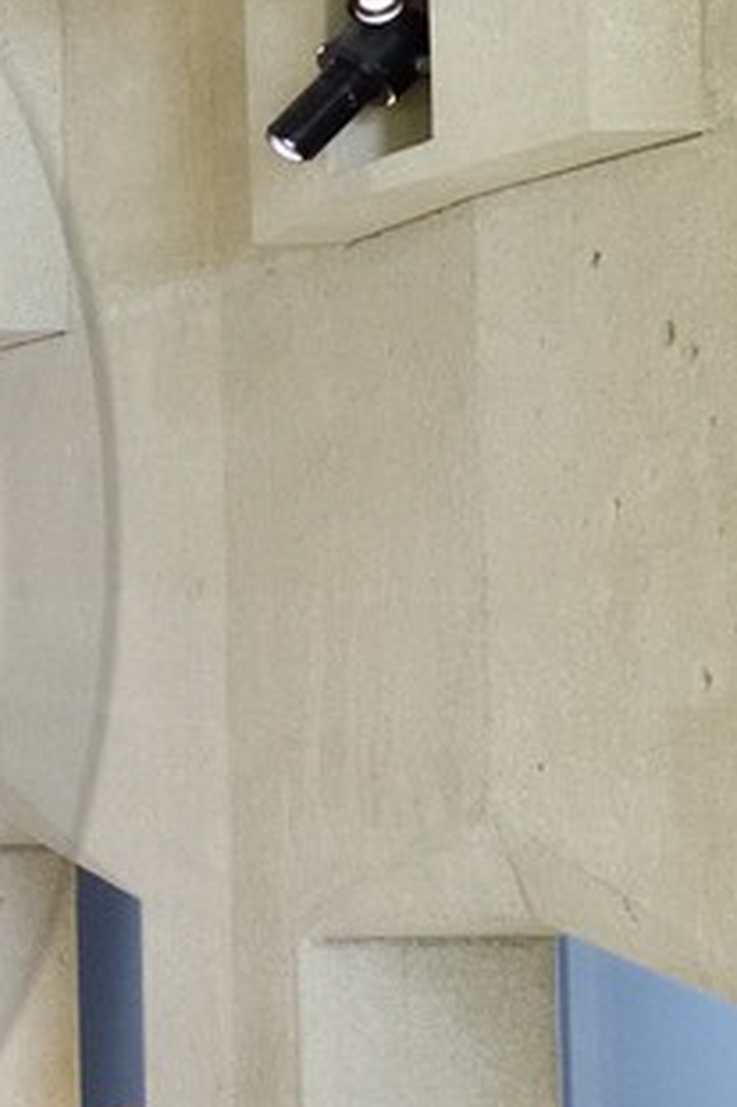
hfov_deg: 13.8
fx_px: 2213
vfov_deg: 28.1
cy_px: 548
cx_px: -997
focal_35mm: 72
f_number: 6.3
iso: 1600
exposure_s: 1/8
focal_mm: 14
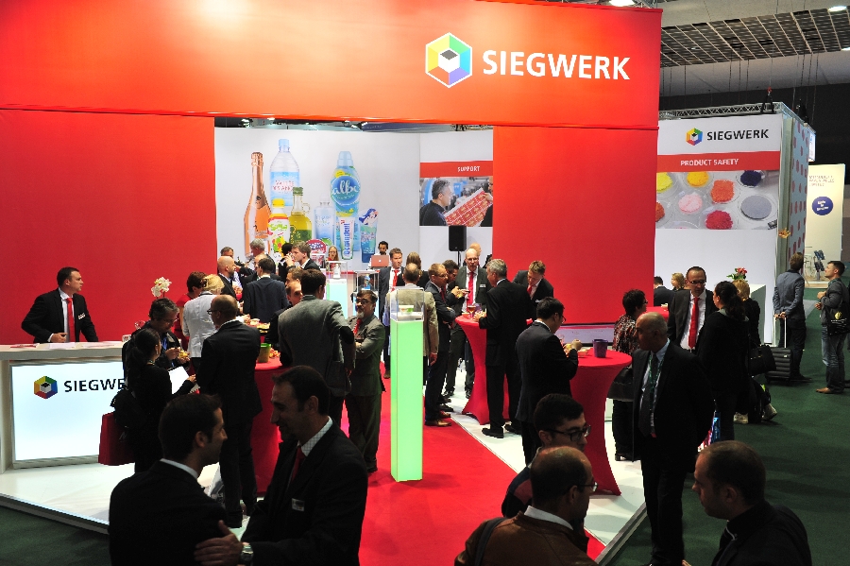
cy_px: 283
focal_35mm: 35
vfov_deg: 37.8
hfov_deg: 54.5
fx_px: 826
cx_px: 425
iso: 800
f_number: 6.3
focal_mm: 35
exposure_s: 1/60
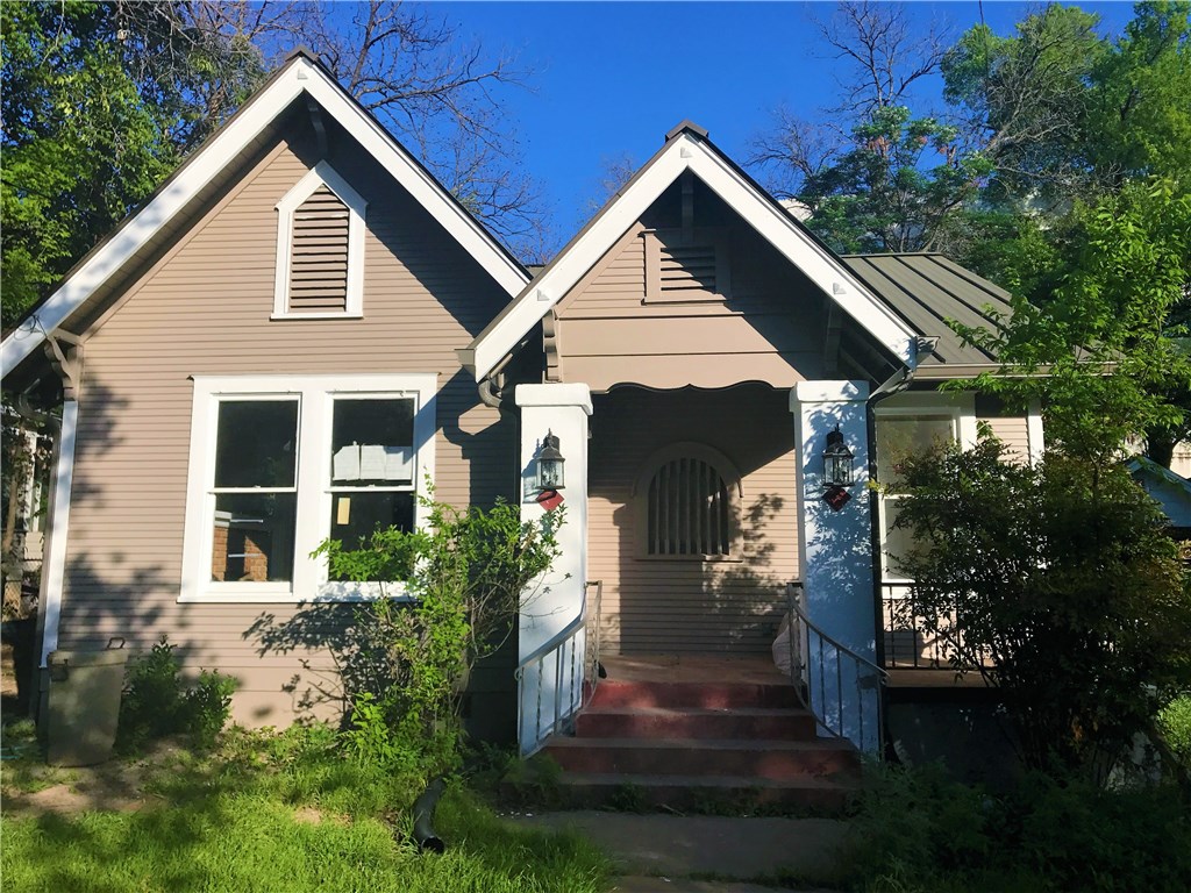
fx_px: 963
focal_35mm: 28
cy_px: 446
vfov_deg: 49.7
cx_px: 596
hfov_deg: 63.4
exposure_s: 1/2740
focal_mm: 3.99
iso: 20
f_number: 1.8
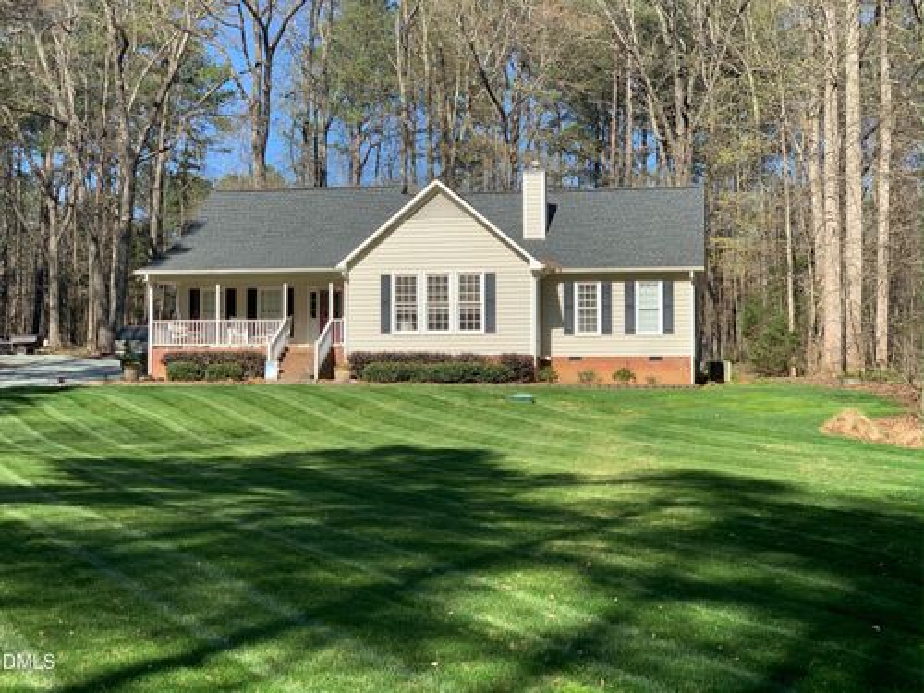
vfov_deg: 28.0
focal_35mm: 52
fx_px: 1388
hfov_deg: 36.8
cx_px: 462
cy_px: 346
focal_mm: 6
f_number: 2.4
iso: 16
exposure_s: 1/761
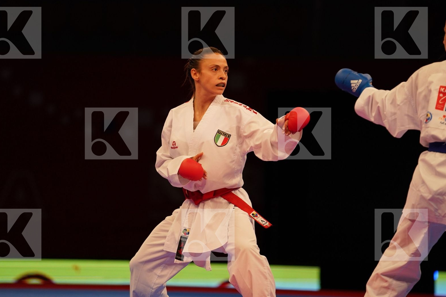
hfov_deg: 9.0
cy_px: 134
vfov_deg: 6.0
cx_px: 208
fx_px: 2849
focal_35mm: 230
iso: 1600
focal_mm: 200
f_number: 2.8
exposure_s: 1/1000
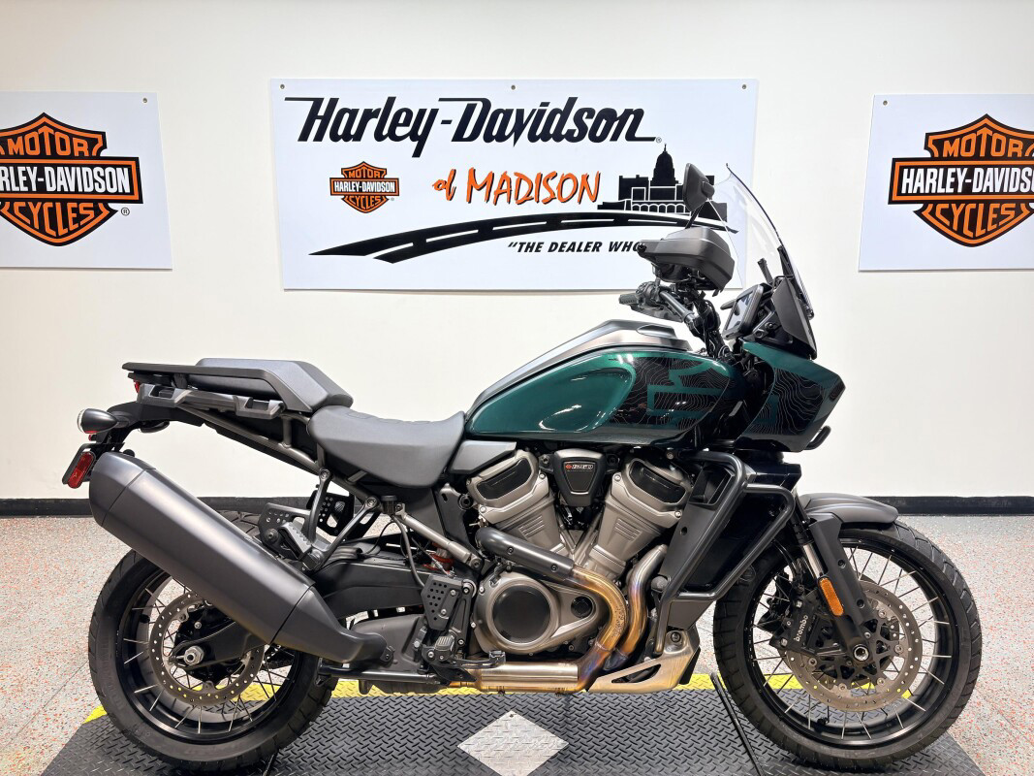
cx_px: 517
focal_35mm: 26
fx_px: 777
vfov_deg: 53.1
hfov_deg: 67.3
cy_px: 388
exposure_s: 1/120
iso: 40
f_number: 1.6
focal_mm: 5.96
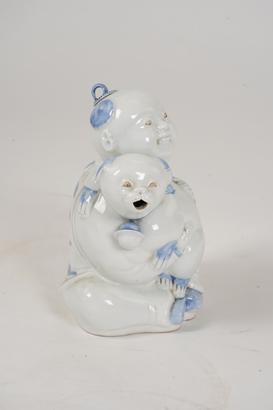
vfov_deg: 23.6
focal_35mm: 86
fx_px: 978
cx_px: 136
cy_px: 205
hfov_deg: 15.9
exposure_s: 1/125
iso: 400
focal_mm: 86
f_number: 14
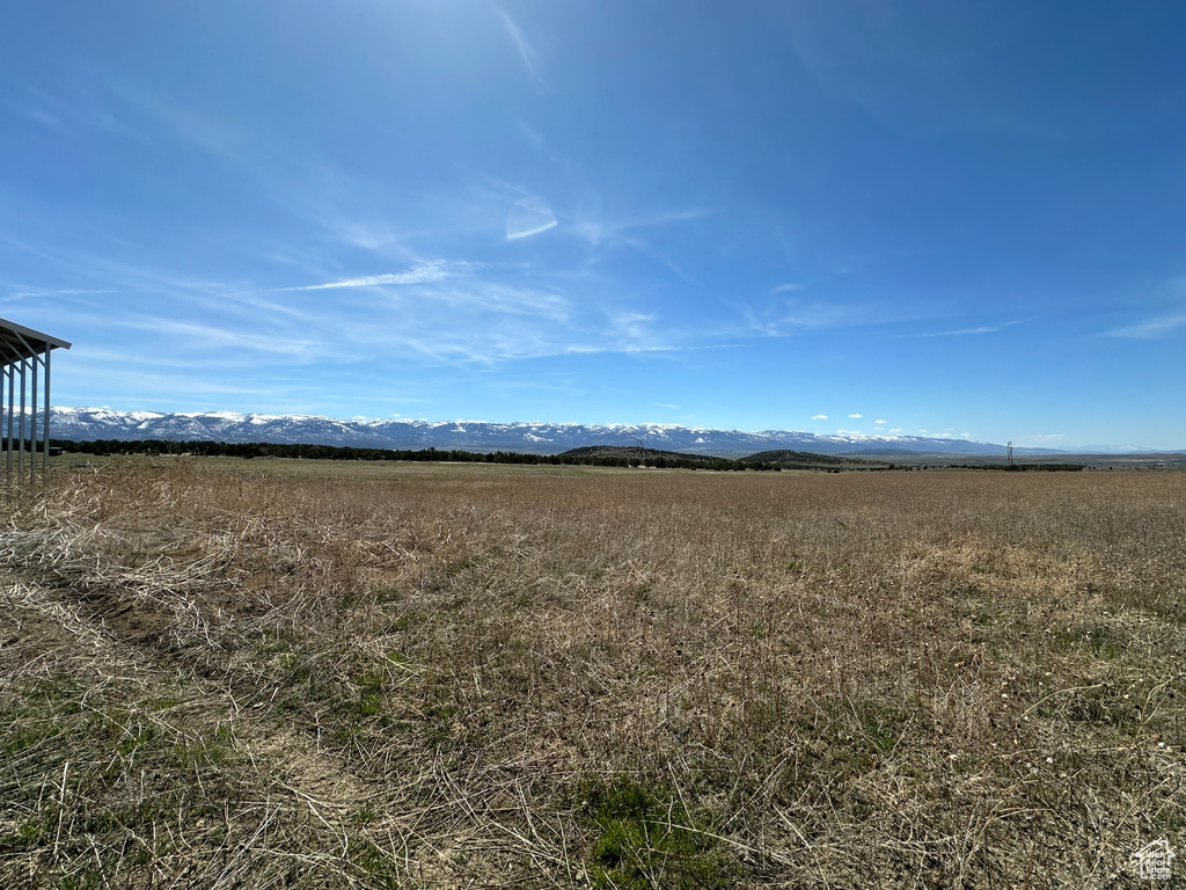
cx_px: 593
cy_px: 445
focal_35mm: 14
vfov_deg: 85.7
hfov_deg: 102.1
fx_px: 480
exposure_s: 1/3401
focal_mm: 2.22
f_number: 2.2
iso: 40
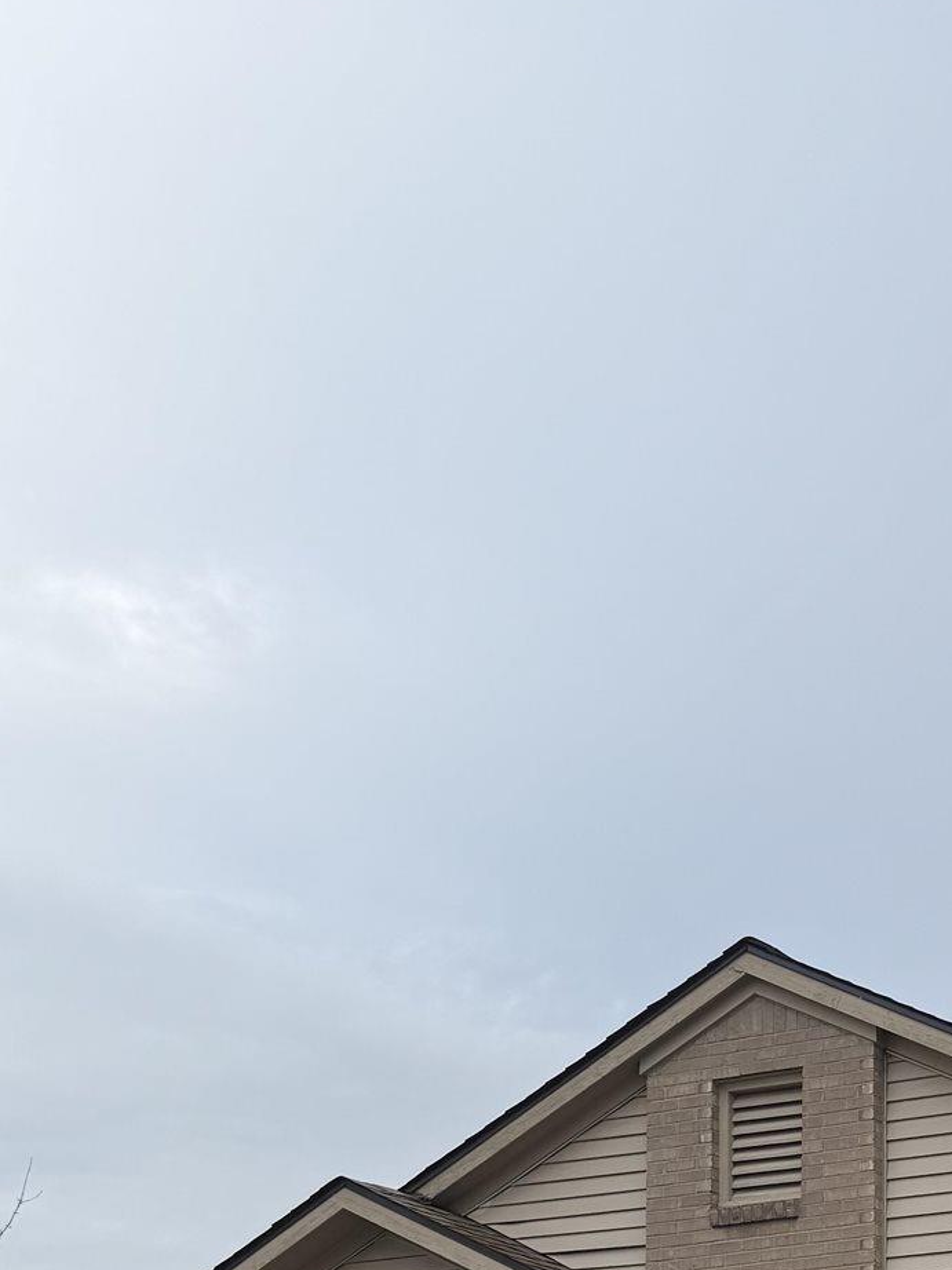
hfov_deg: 22.4
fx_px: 2201
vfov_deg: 29.4
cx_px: 1157
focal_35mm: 60
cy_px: 1351
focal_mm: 6.76
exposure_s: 1/1522
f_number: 1.78
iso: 80
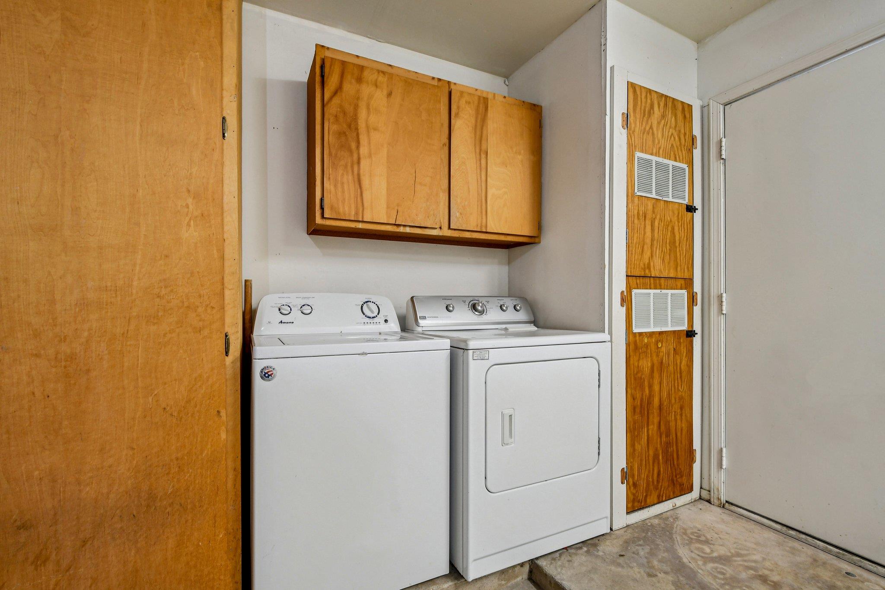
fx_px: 369
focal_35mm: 15
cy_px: 295
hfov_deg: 100.4
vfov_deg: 77.3
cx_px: 442
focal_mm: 10
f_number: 8
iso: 400
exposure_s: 1/10
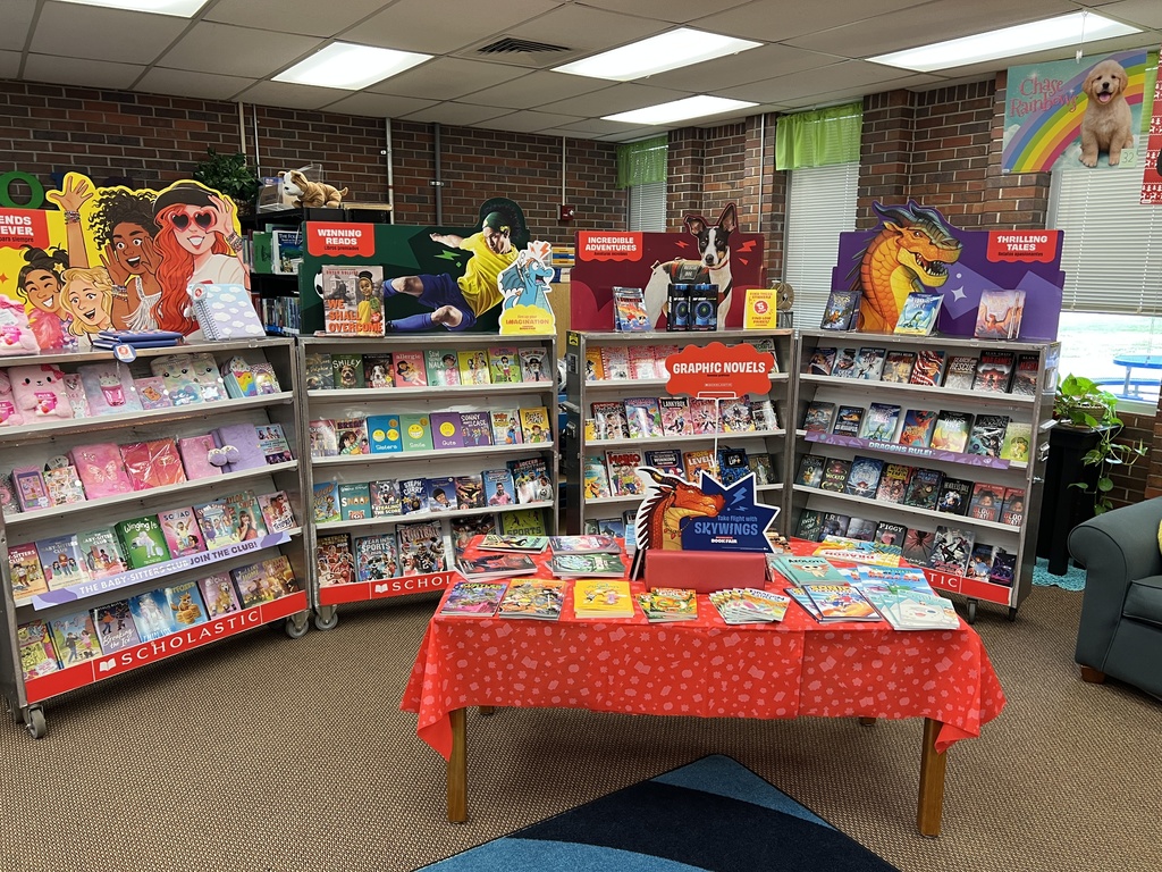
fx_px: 873
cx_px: 581
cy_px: 436
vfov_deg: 53.1
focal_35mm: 26
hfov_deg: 67.3
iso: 80
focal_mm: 5.7
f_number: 1.5
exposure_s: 1/60
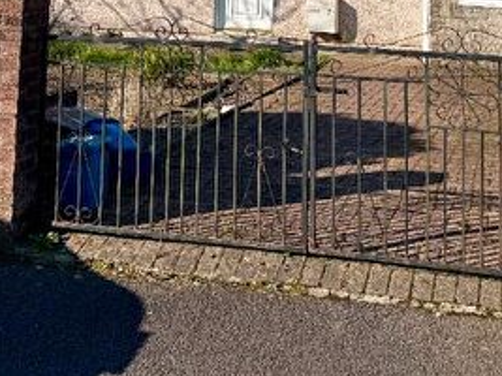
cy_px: -116
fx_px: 913
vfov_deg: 21.1
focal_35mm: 63
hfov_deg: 30.7
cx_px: 261
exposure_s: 1/5319
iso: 80
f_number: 1.78
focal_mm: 6.76
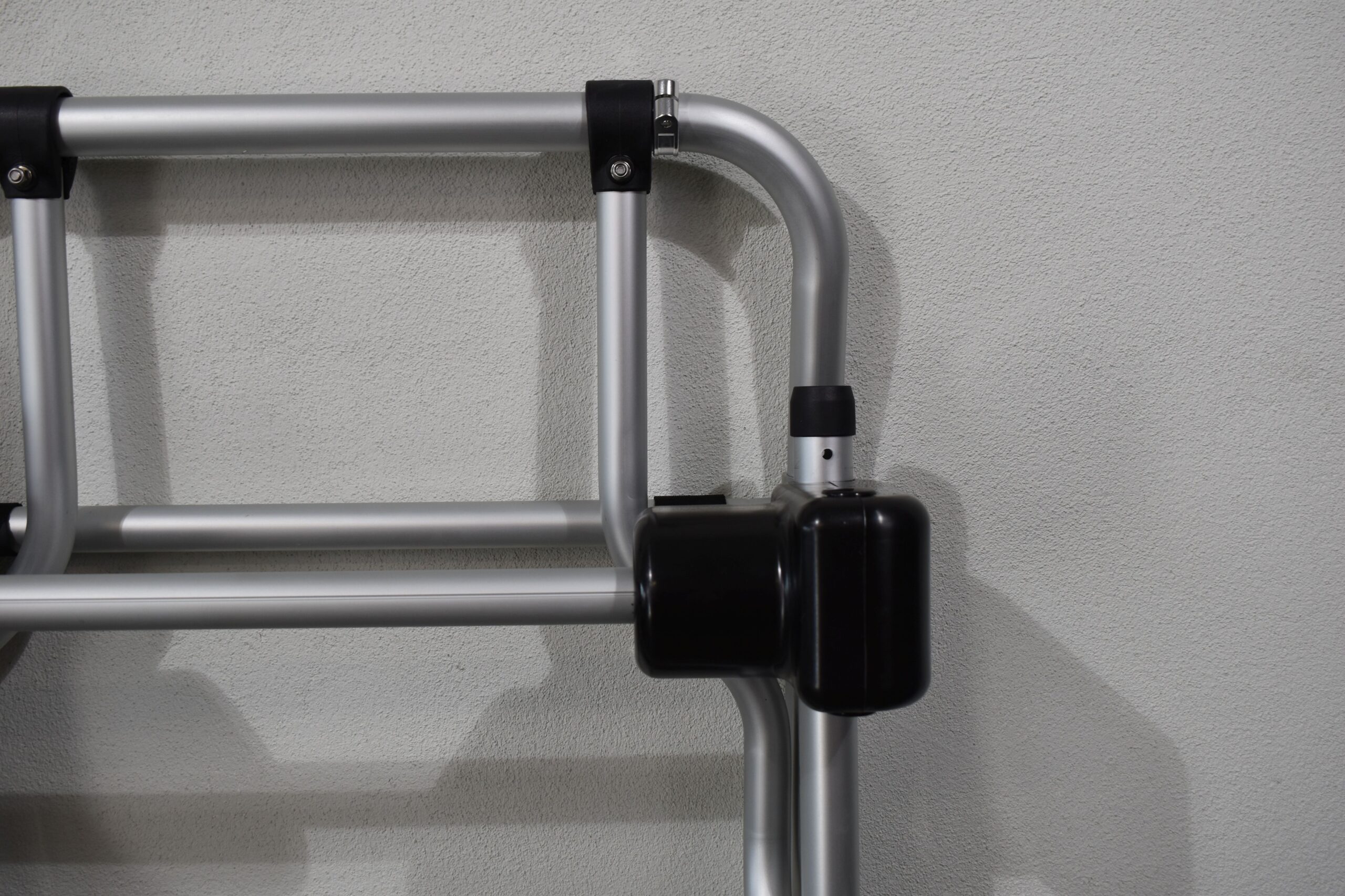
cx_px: 672
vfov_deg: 35.5
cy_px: 448
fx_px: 1401
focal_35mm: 38
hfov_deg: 51.3
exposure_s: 1/125
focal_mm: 25
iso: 250
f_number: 5.6
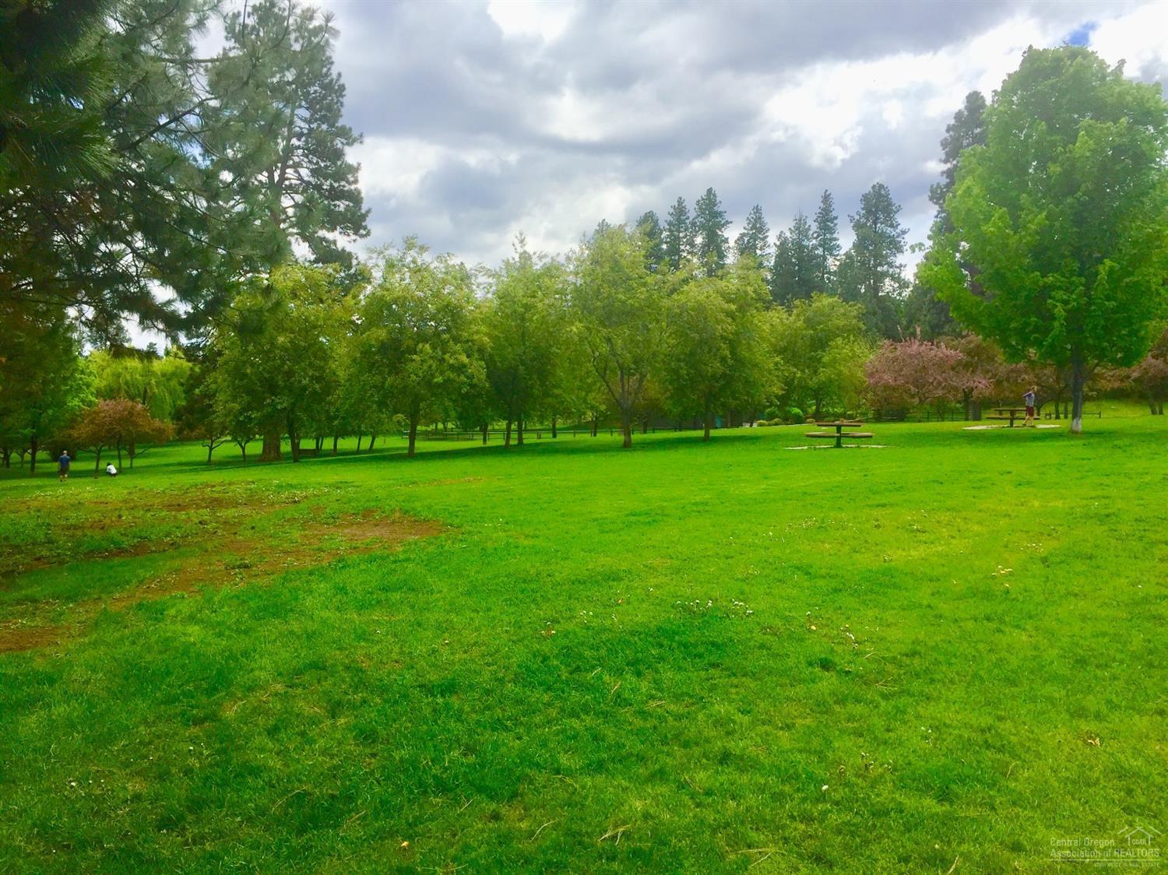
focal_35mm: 29
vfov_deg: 48.2
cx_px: 584
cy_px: 438
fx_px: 978
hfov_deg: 61.7
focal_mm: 4.15
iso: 32
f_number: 2.2
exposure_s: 1/1582
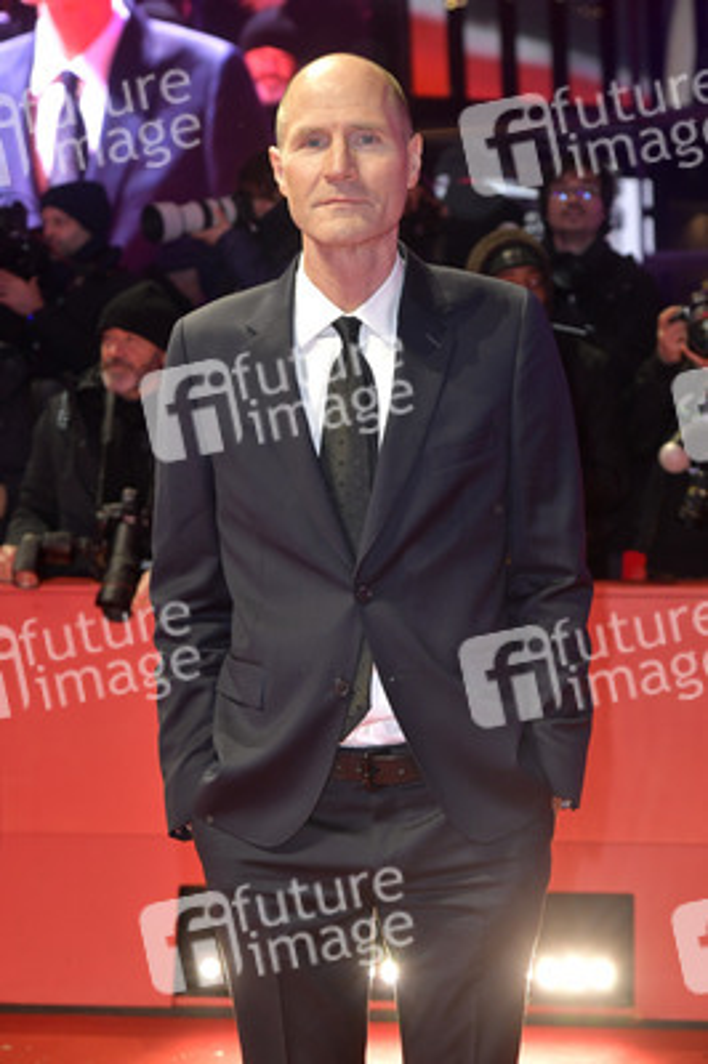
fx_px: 2216
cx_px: 354
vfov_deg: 27.0
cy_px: 532
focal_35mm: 75
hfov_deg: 18.2
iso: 2000
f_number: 5.6
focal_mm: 75
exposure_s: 1/200
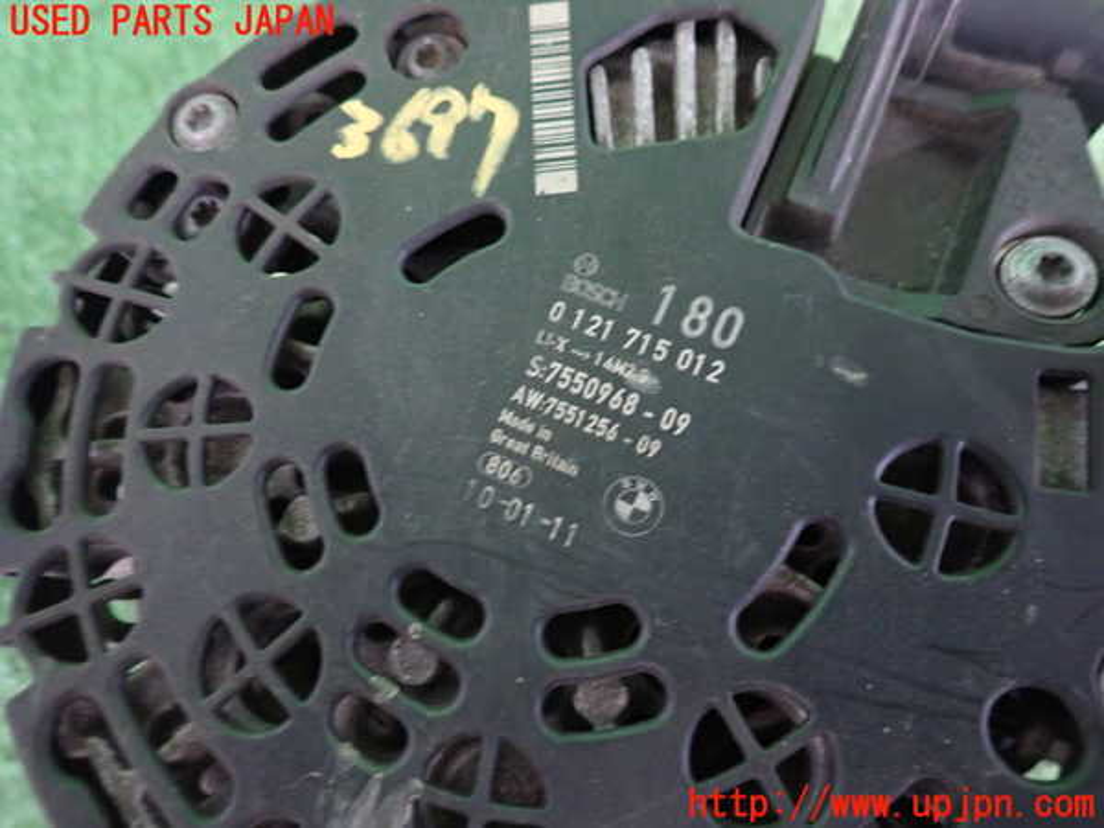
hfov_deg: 69.4
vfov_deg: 54.9
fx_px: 797
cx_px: 552
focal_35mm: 25
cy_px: 414
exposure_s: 1/30
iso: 800
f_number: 2
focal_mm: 4.5
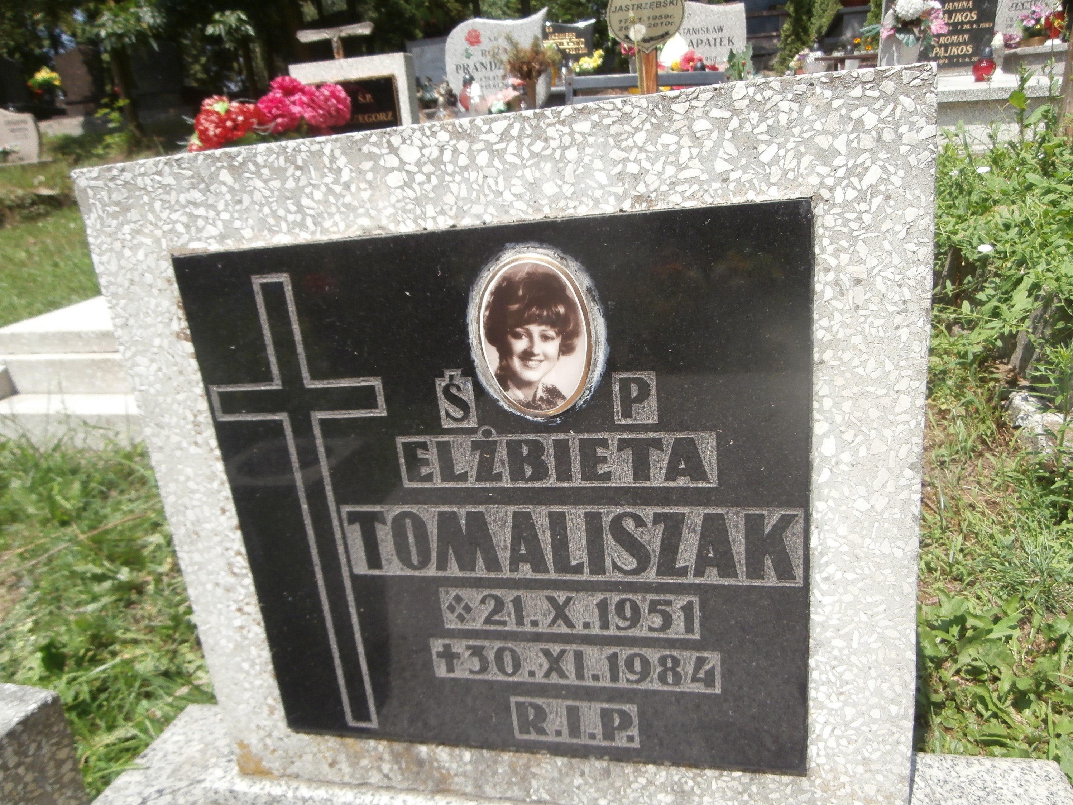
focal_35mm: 24
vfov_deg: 56.8
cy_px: 402
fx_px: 744
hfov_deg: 71.6
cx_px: 536
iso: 100
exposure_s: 1/800
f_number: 3
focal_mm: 4.2
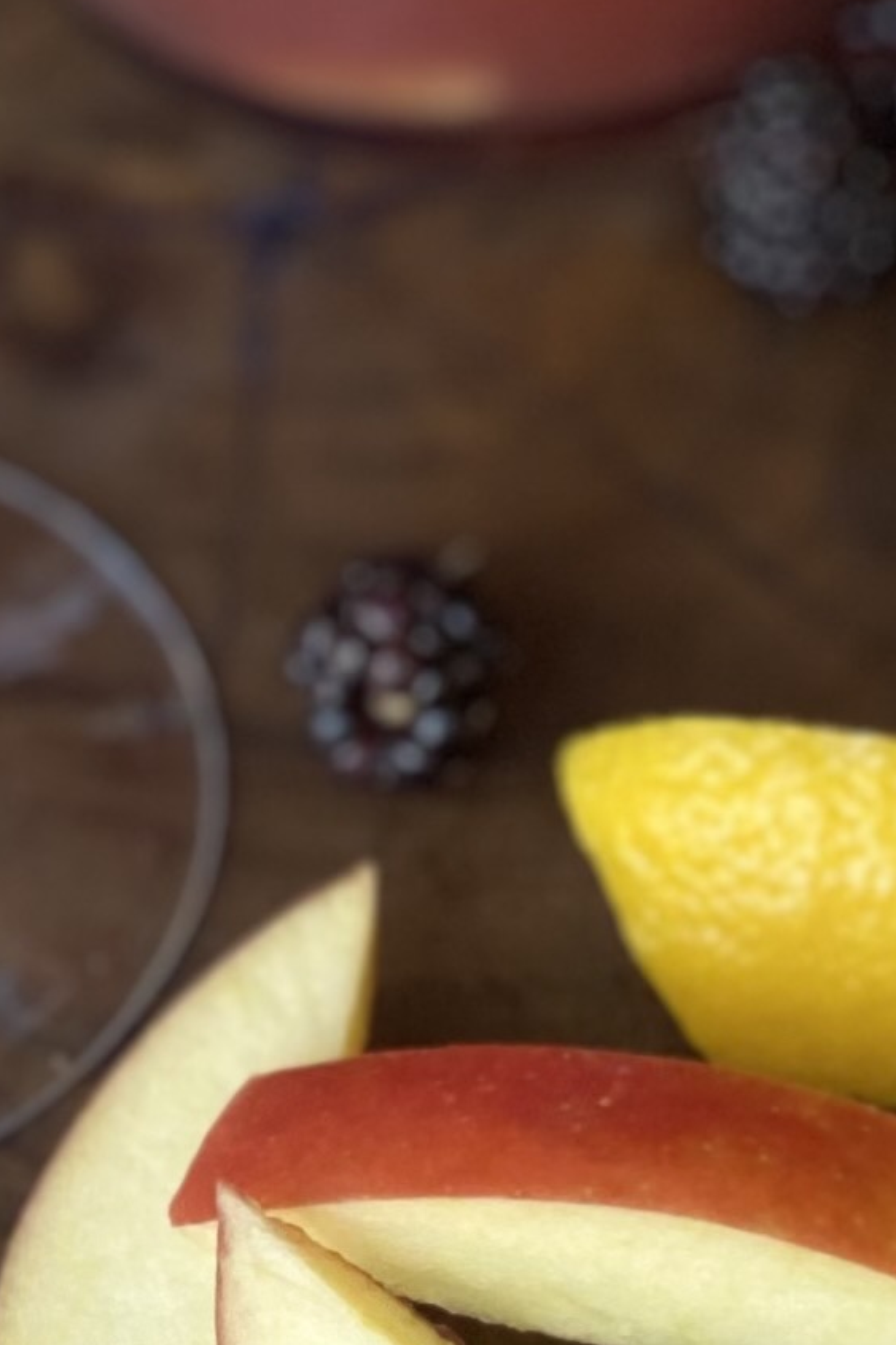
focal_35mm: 129
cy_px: -244
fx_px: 4818
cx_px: 605
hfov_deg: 10.6
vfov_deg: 15.4
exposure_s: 1/120
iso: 125
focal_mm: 4.25
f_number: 1.8
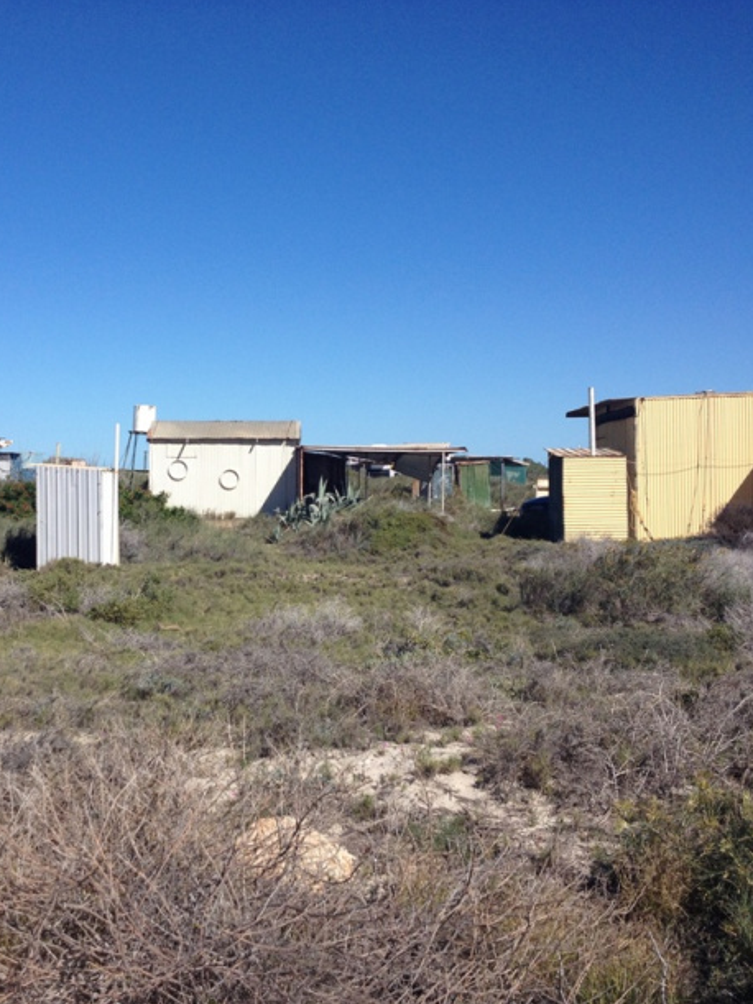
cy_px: 500
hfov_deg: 30.7
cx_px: 256
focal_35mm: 47
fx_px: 1364
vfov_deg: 40.4
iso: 50
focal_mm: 4.28
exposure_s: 1/2762
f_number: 2.4
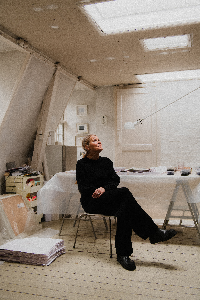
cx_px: 100
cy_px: 150
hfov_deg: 37.9
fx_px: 292
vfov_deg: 54.4
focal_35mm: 35
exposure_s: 1/125
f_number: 3.2
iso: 250
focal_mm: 35
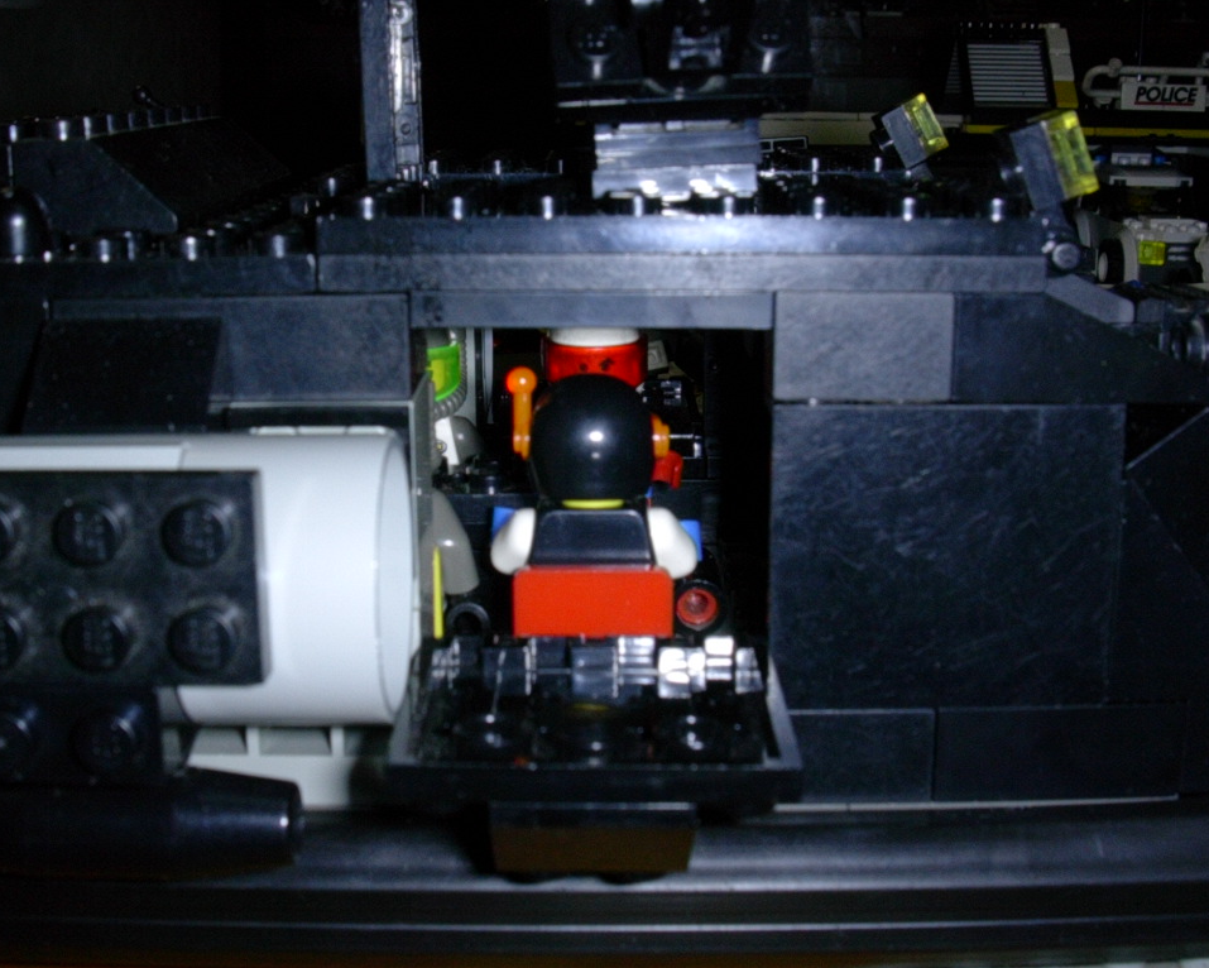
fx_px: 1682
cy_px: 484
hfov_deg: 39.5
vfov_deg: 32.1
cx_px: 595
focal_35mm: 47
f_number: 5.8
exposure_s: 1/64
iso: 70
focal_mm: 6.7
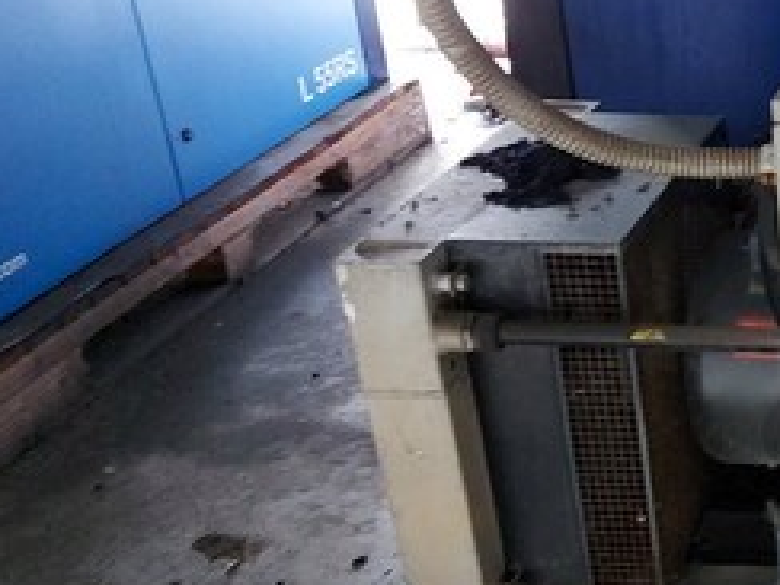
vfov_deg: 24.8
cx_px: 946
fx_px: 1329
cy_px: 326
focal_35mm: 59
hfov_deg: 28.3
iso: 500
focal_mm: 5.23
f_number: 1.8
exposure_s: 1/25
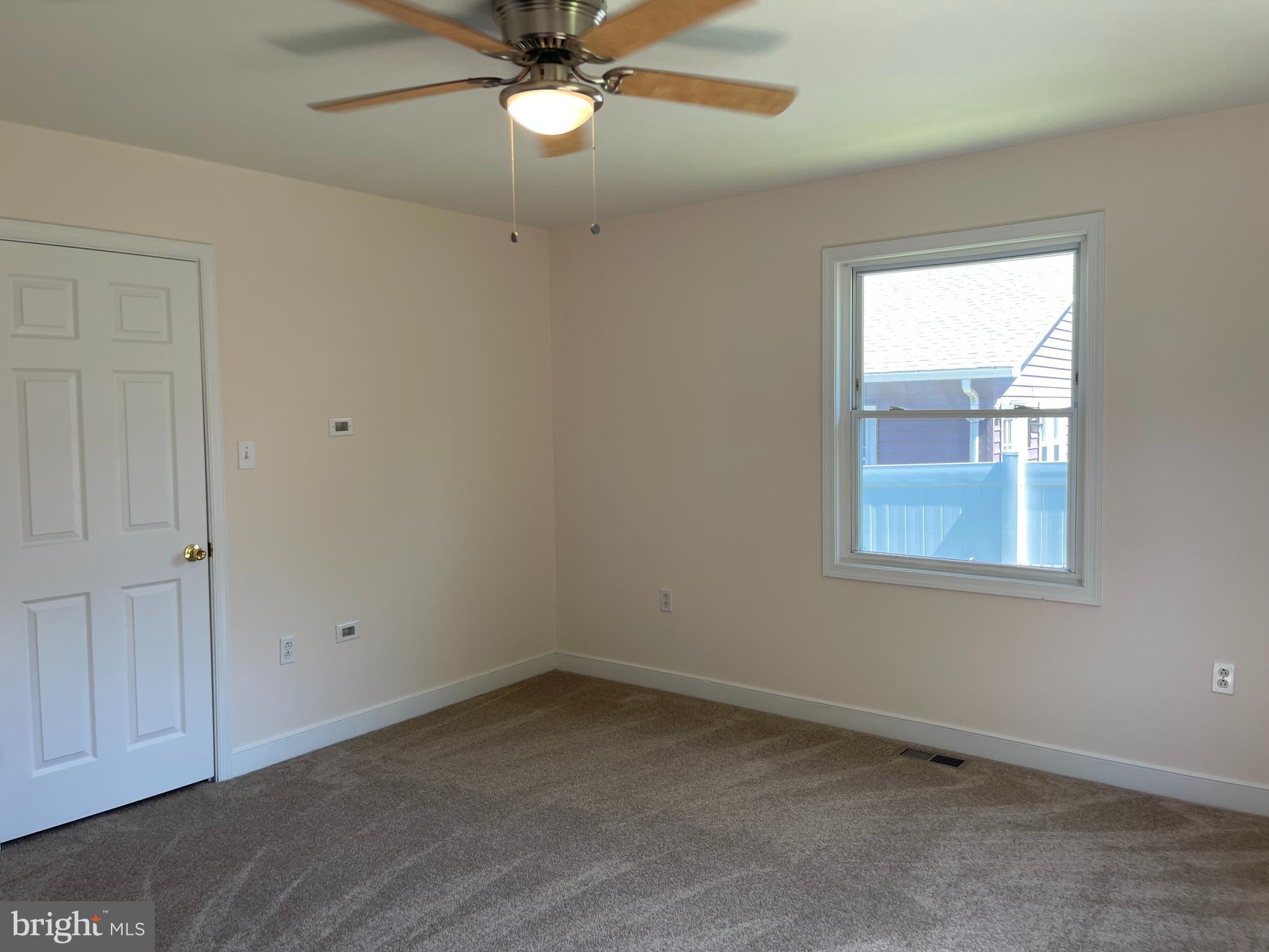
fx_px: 916
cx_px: 634
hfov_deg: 69.4
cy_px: 476
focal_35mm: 25
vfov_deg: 54.9
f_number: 1.6
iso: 32
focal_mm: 5.1
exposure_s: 1/125
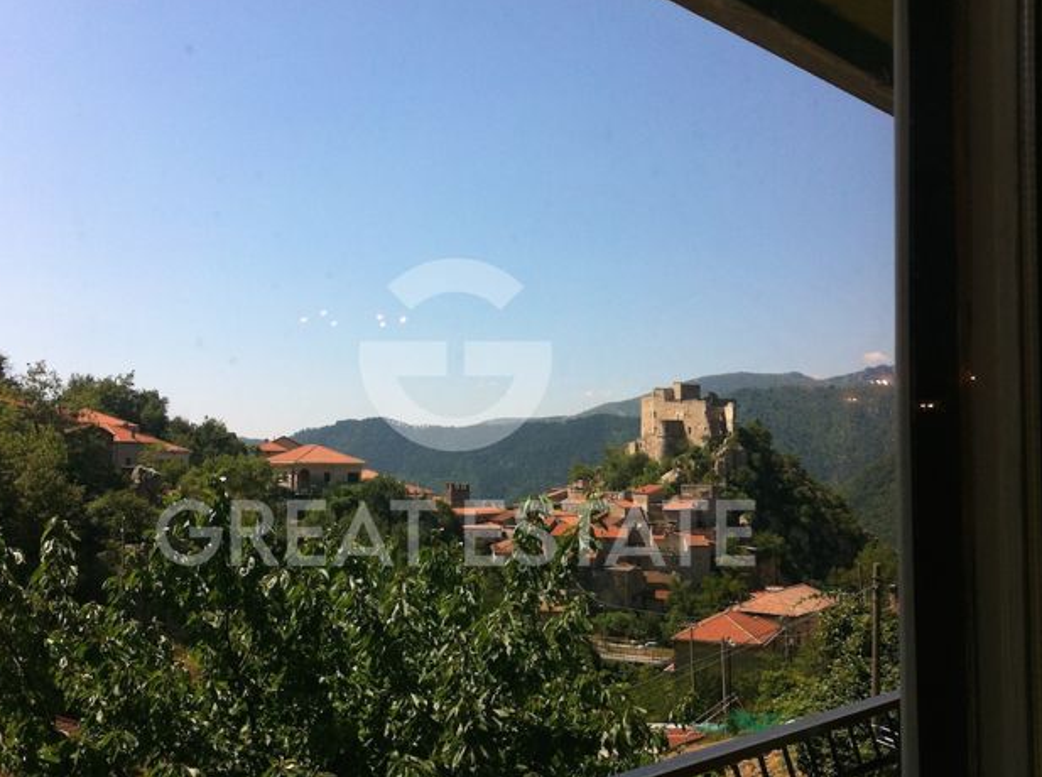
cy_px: 412
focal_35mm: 40
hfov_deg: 46.8
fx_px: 1201
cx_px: 460
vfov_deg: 35.8
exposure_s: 1/1077
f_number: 2.8
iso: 80
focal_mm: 3.85
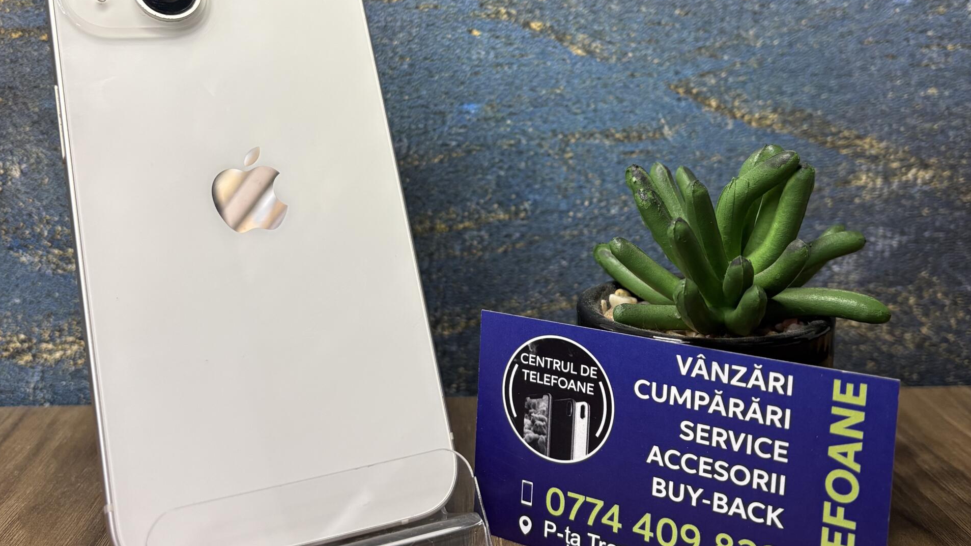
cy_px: 180
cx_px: 485
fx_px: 978
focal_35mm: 38
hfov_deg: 52.8
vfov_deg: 30.9
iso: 125
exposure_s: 1/83
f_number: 1.6
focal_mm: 5.96
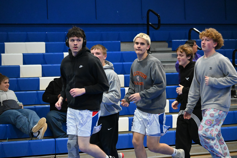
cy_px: 79
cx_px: 118
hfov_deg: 12.5
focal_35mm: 165
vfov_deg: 8.3
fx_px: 1086
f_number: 5
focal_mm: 110
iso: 8000
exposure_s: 1/500
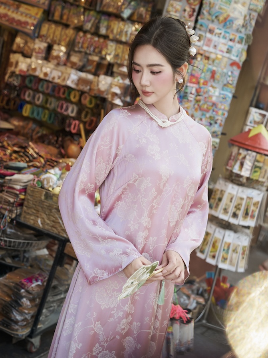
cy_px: 186
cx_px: 135
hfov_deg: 26.6
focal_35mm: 55
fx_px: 568
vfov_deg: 34.9
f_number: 4
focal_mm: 50
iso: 640
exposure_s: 1/200
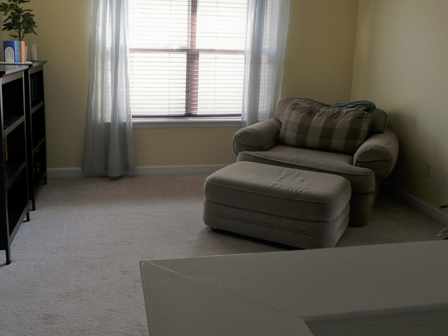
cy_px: 133
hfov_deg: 52.6
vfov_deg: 40.5
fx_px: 453
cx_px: 206
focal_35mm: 35
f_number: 2.8
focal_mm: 4.6
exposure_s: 1/50
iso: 100
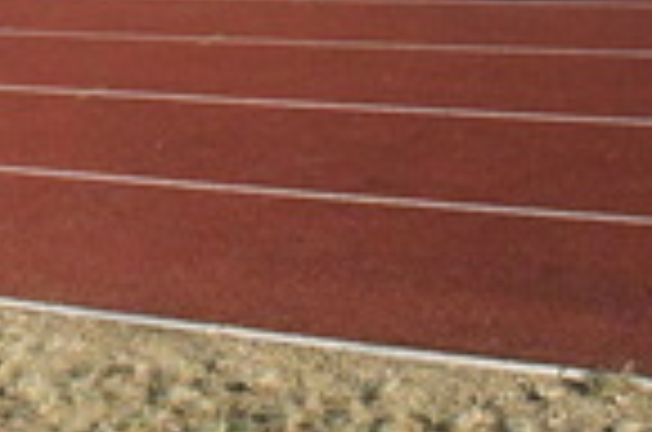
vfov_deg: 15.0
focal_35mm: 84
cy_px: -216
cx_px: 292
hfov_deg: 24.2
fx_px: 1518
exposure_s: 1/8000
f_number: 11
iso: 10000
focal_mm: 18
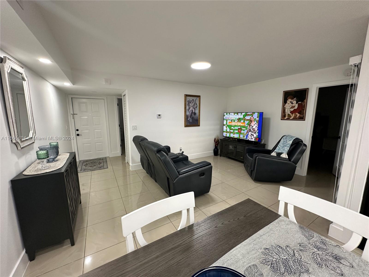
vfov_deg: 85.7
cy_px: 138
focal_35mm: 14
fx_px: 149
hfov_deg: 102.1
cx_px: 184
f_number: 2.2
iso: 160
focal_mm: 2.22
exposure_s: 1/60
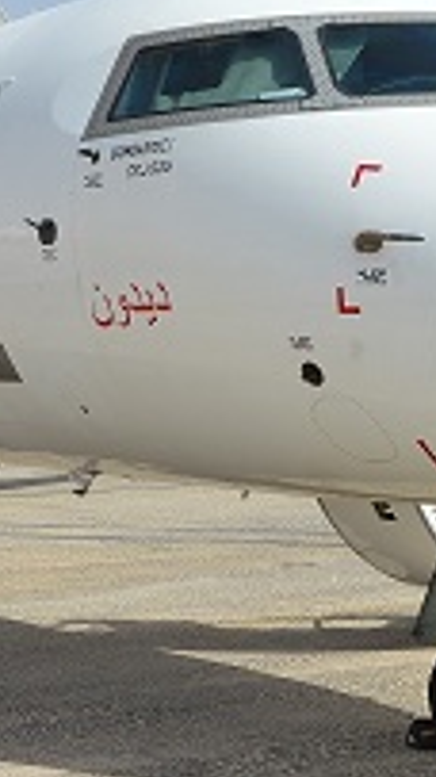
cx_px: 96
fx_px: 1749
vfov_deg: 25.0
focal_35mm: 85
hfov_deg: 14.1
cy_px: 375
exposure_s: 1/400
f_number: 10
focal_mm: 22
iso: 100
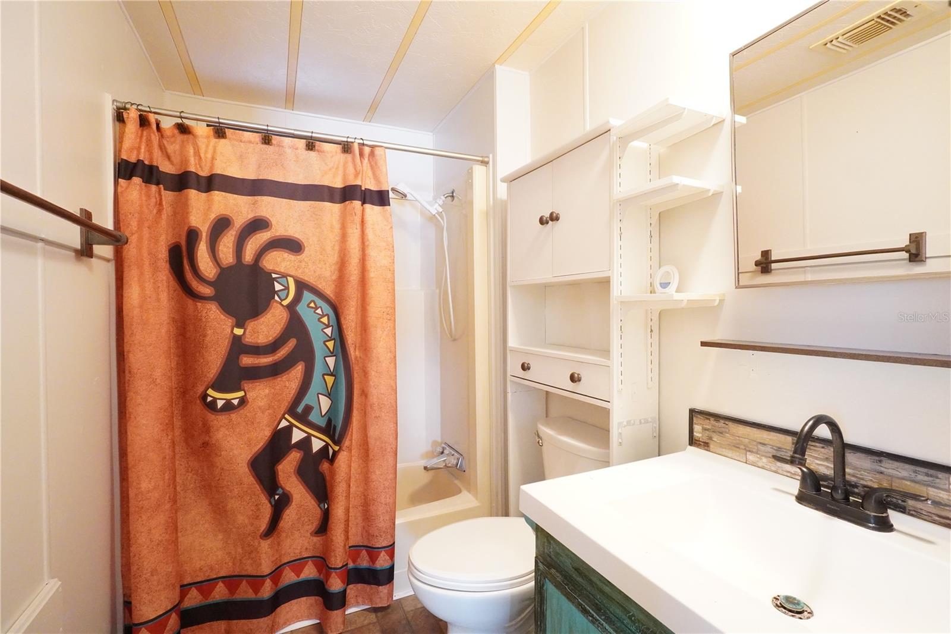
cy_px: 317
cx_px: 476
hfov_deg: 95.0
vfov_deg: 72.0
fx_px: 436
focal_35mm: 16
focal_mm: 11
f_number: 5.6
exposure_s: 1/25
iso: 6400
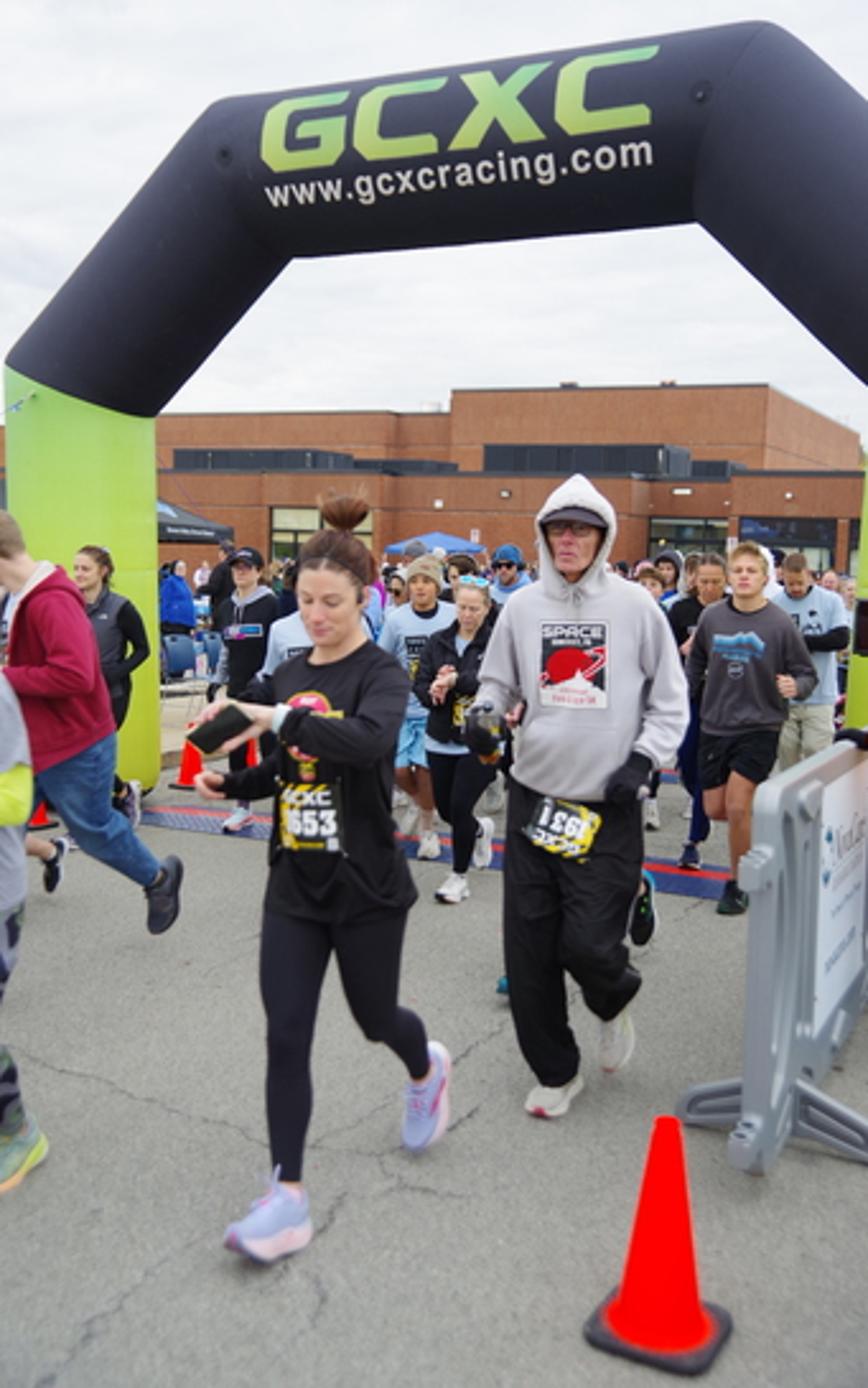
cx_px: 409
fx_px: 1361
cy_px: 693
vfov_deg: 54.0
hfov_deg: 35.4
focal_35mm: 36
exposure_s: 1/250
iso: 200
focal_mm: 35
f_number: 2.8
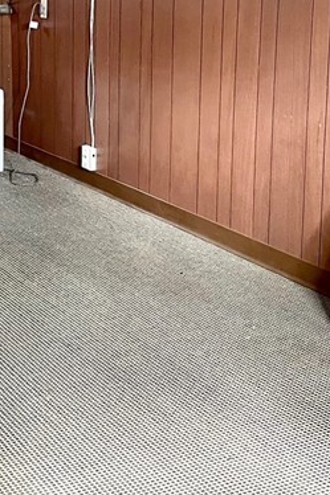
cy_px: 127
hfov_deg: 18.1
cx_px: 29
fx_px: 1018
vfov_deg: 27.0
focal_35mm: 74
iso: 320
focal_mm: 4.2
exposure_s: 1/60
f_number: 1.6
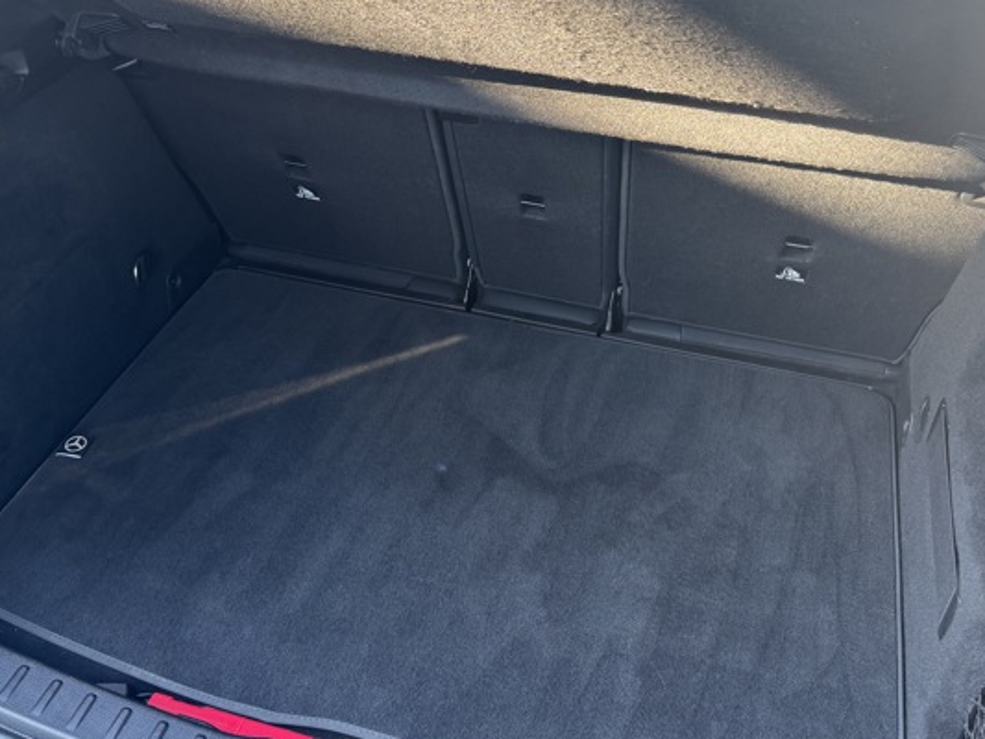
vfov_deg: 39.7
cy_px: 344
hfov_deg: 51.3
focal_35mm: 36
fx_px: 1025
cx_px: 477
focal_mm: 6.76
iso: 200
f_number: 1.78
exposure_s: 1/60
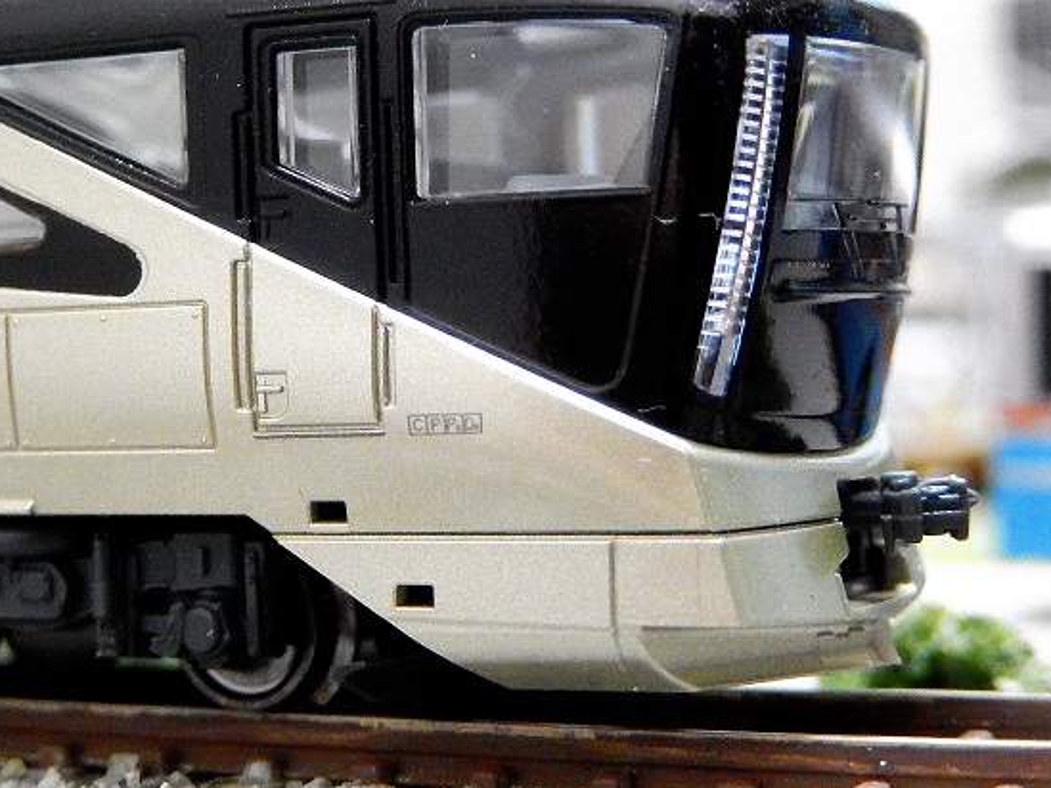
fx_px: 2824
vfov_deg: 15.9
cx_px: 417
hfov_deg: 21.1
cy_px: 347
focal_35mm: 93
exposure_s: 1/25
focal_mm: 13.1
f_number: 4.9
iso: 3200
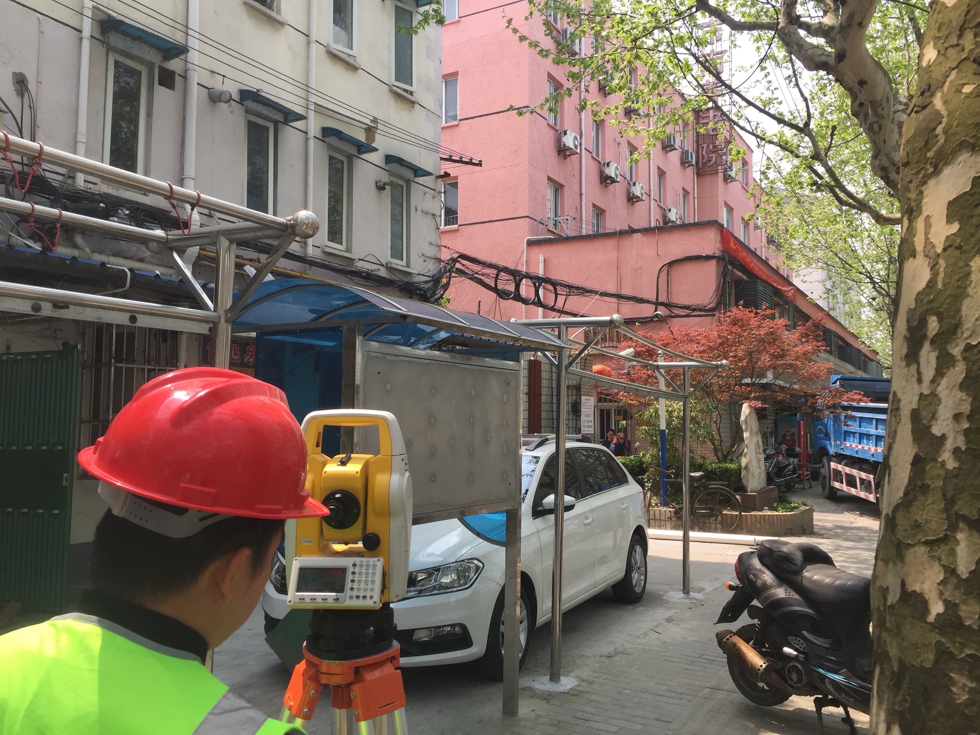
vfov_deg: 48.2
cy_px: 368
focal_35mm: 29
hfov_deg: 61.7
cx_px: 490
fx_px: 821
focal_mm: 4.15
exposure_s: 1/638
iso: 32
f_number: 2.2
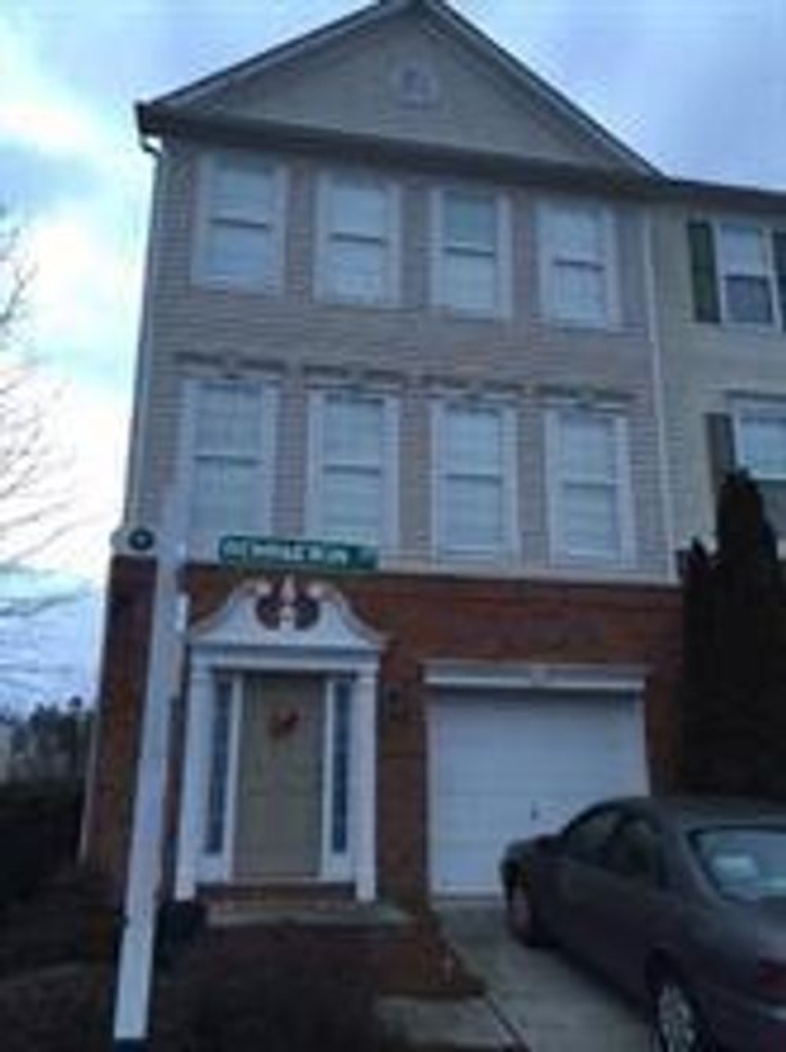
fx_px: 880
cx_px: 393
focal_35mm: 29
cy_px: 526
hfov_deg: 48.1
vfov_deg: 61.7
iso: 64
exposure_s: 1/30
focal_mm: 4.15
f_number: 2.2
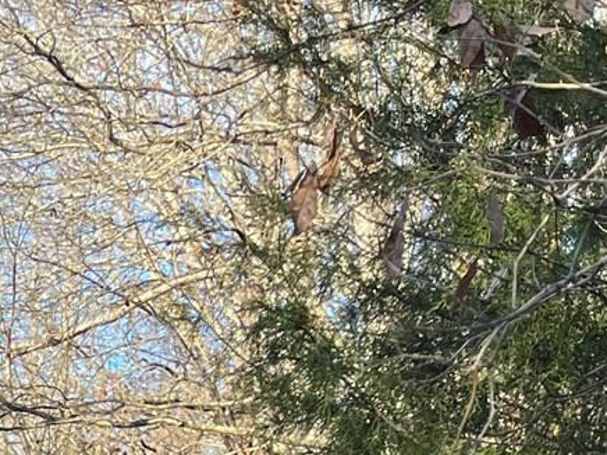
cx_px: -411
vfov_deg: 11.0
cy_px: 934
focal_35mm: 122
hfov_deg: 14.6
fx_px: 2139
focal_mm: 5.1
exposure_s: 1/473
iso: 50
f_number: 1.6
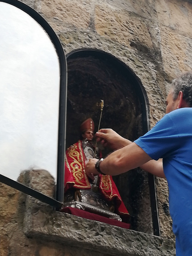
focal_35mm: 85
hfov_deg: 17.4
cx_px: 96
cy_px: 128
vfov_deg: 23.0
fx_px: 628
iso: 80
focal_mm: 3.83
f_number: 2.2
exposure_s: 1/100
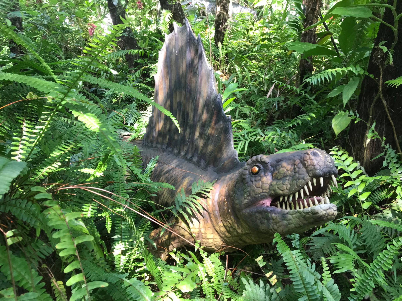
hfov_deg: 63.4
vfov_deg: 49.7
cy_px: 150
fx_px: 325
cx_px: 201
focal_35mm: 28
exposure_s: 1/90
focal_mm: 3.99
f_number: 1.8
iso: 40
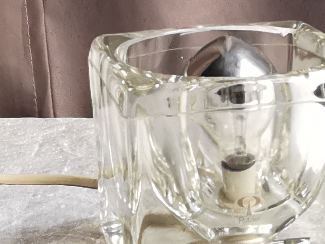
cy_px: 146
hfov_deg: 17.3
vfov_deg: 13.1
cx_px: 250
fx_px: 1061
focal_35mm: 113
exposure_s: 1/50
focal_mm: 2.26
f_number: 2.2
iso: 100
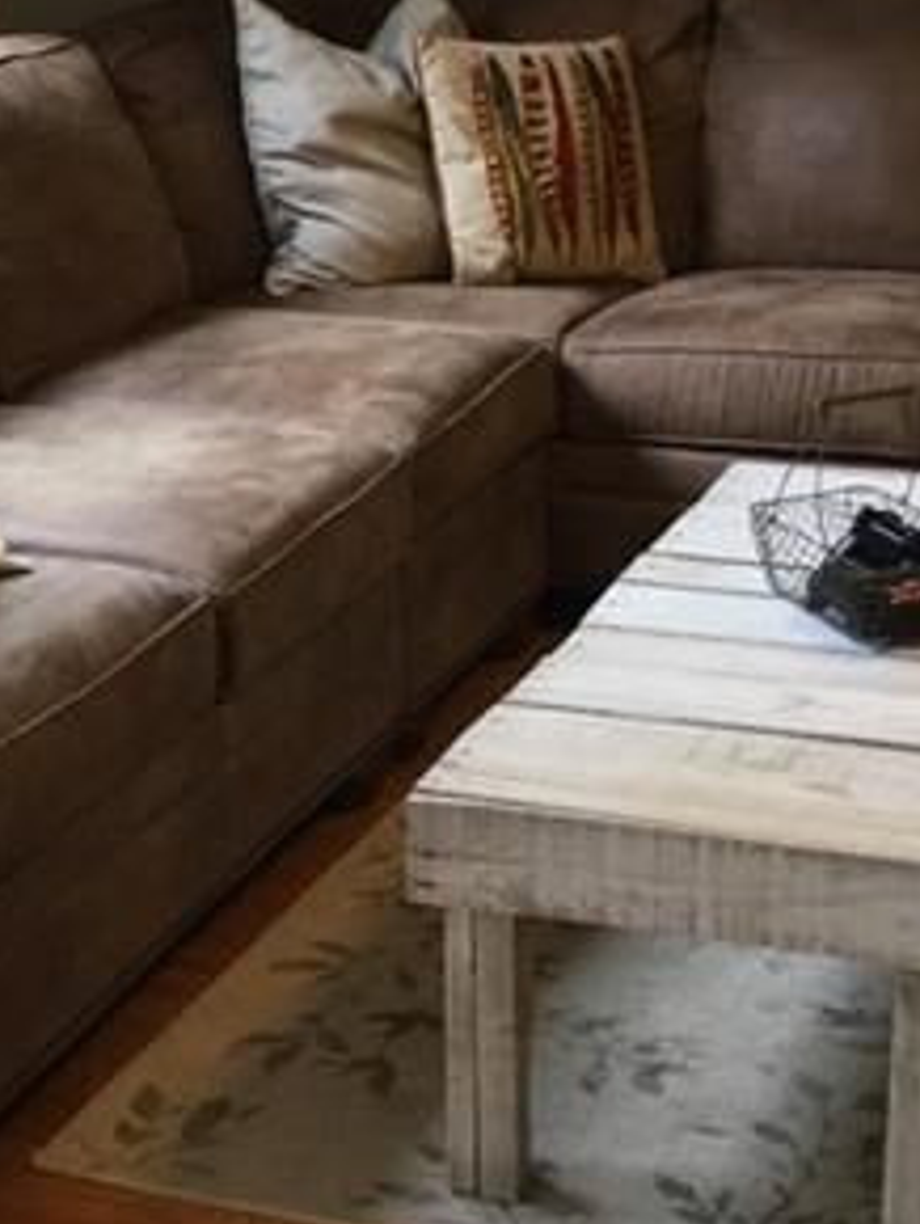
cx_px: 317
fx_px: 2902
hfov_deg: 18.0
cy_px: 232
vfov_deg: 23.4
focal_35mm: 82
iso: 50
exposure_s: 1/30
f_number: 2.4
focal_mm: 3.3
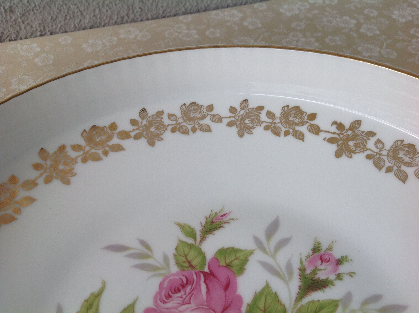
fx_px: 423
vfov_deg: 40.6
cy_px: 156
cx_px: 210
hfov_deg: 52.7
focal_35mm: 35
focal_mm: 4.28
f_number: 2.4
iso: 50
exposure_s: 1/194
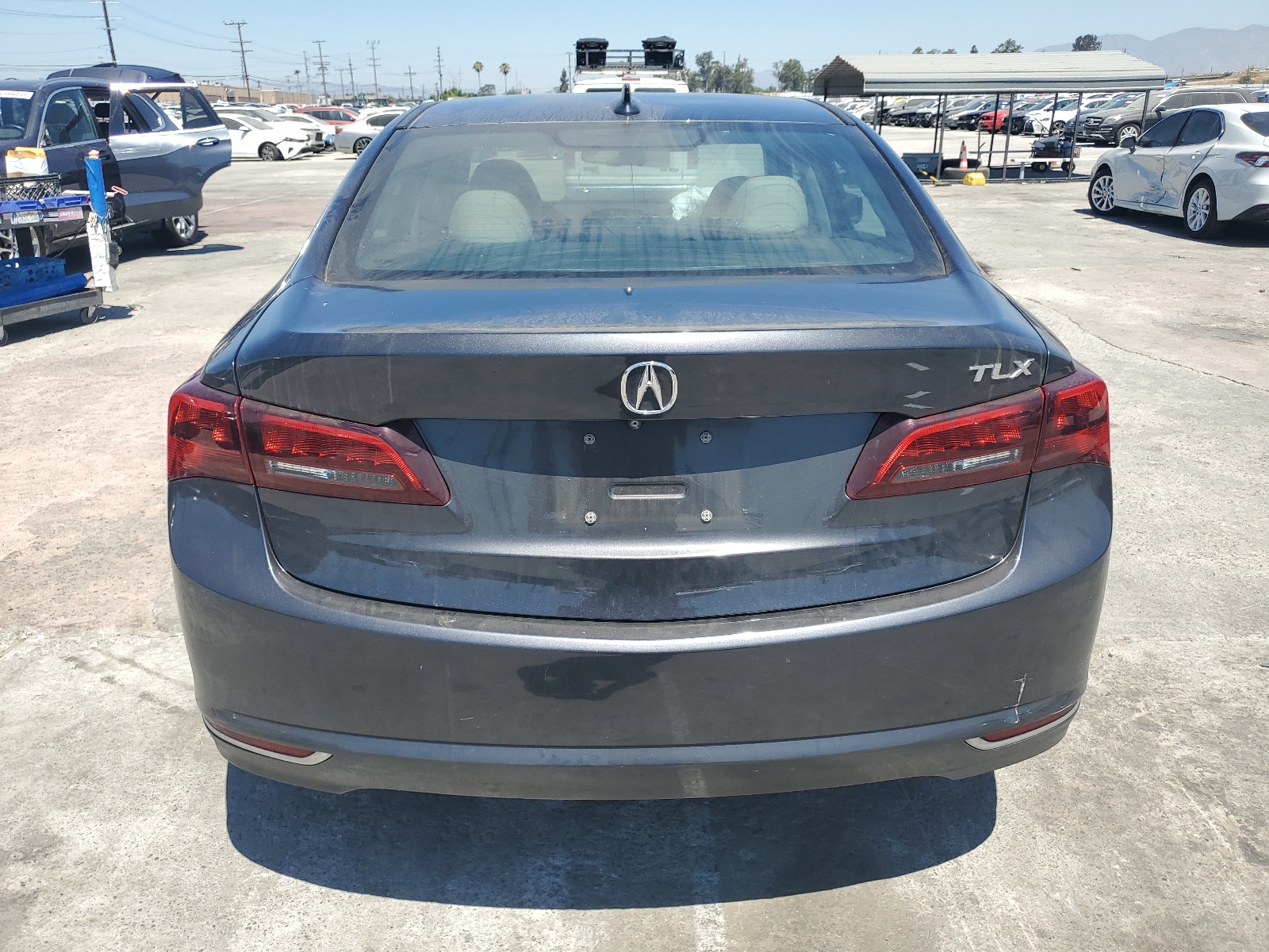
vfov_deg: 53.1
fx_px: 953
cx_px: 634
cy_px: 476
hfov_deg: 67.3
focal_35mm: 26
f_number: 1.5
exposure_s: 1/2000
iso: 50
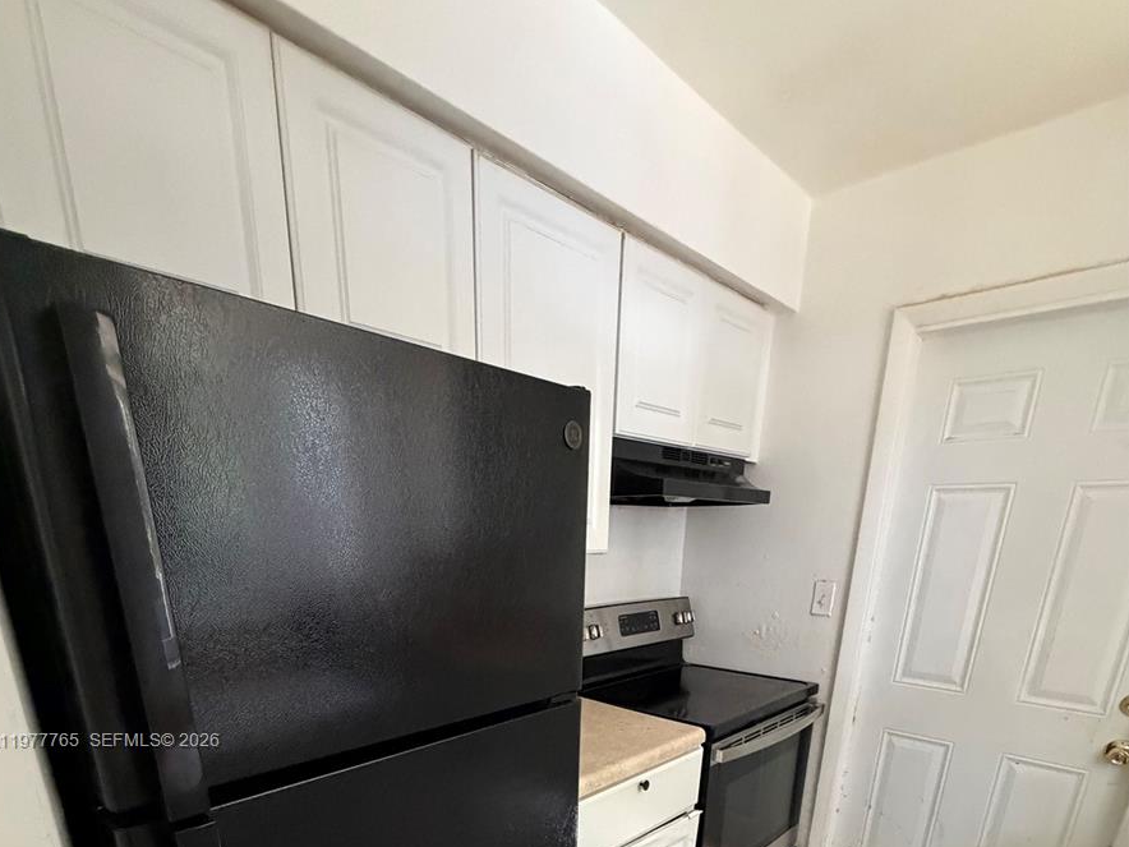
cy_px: 742
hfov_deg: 84.7
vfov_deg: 59.7
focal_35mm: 19
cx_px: 558
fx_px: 620
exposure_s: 1/60
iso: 800
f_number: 2.2
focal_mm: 2.22
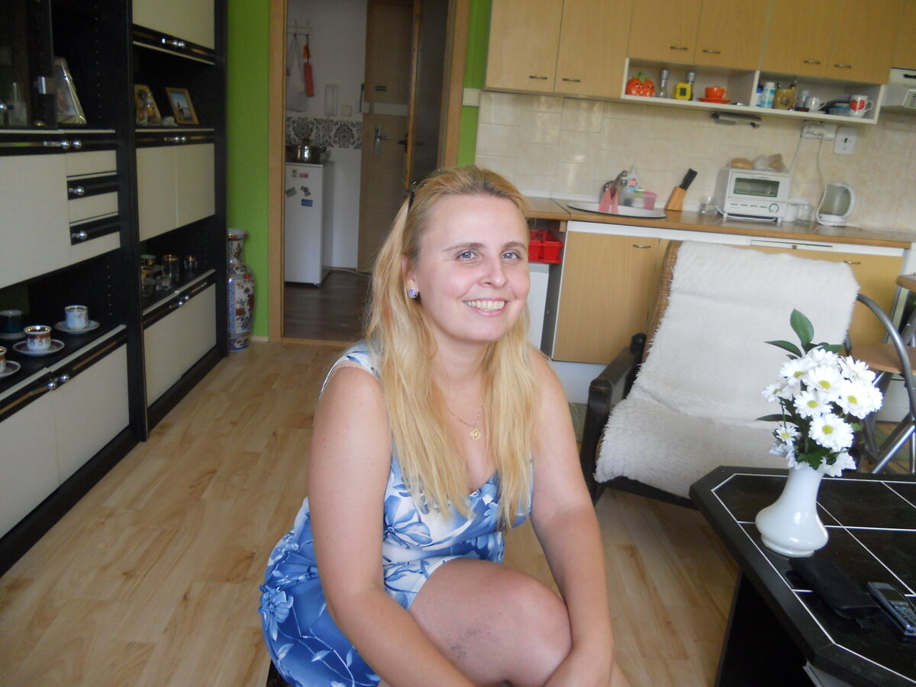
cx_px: 458
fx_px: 714
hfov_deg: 65.3
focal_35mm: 27
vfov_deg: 51.4
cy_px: 344
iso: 160
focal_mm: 4.9
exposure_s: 1/30
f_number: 3.2
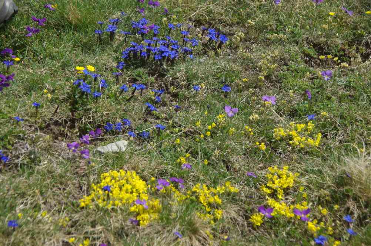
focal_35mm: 139
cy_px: 123
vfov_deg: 9.8
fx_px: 1431
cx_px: 186
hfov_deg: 14.8
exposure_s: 1/250
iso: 100
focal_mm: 92.5
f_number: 8
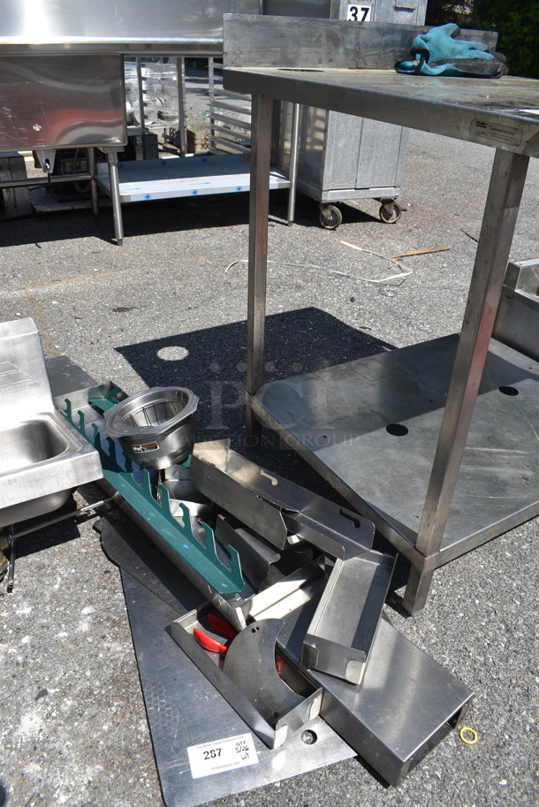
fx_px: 605
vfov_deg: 67.3
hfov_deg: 48.0
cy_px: 404
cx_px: 270
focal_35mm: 27
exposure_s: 1/320
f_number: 9
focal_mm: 18
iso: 100
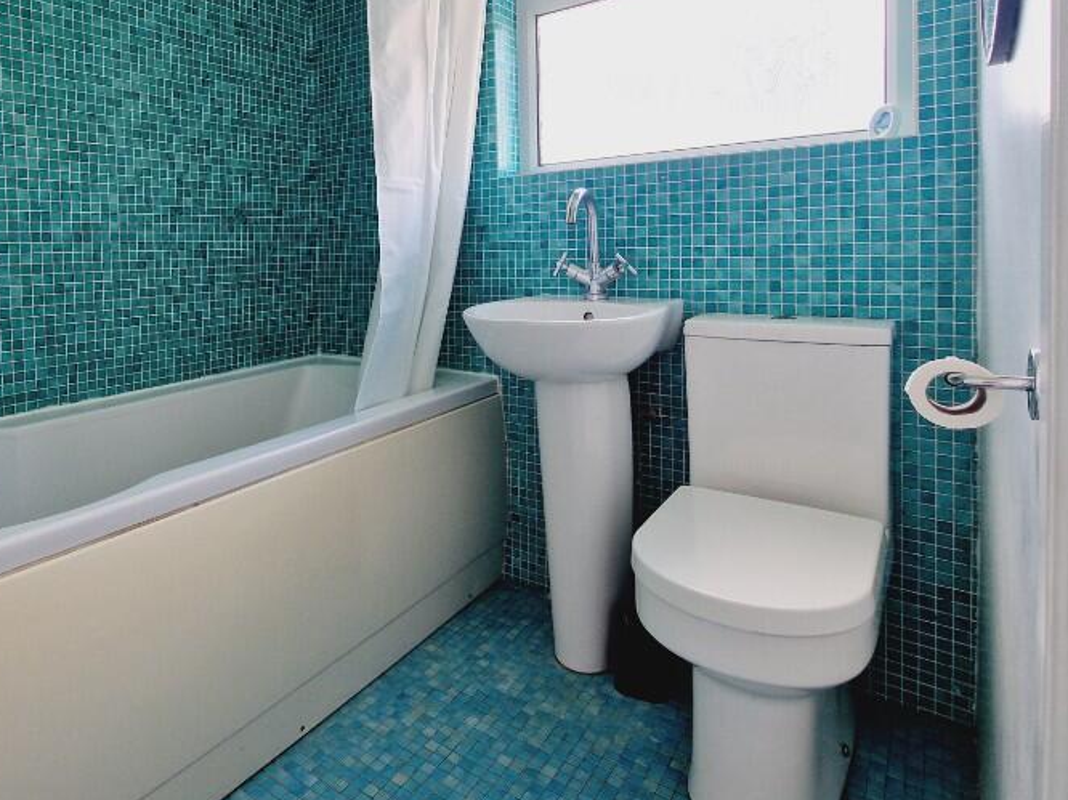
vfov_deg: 64.2
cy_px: 266
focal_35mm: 20
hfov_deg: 79.2
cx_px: 361
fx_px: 617
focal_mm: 2.2
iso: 80
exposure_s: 1/100
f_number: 2.2
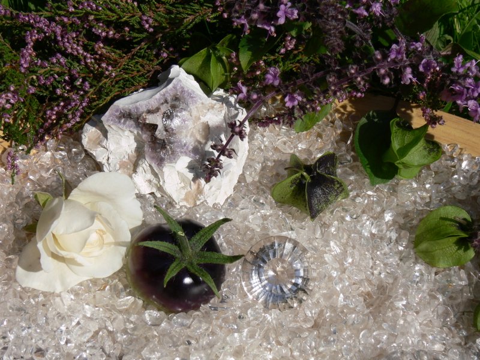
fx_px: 1095
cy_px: 180
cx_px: 240
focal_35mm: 79
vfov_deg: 18.7
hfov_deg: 24.7
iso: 80
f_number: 7.1
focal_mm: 16.6
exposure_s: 1/500
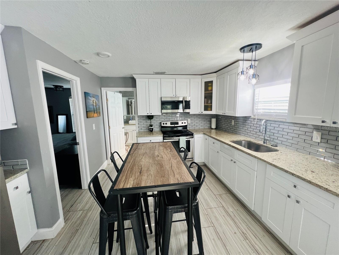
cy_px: 128
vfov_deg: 89.9
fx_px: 127
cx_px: 170
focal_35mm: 13
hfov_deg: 106.2
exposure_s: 1/120
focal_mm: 1.57
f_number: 1.8
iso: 125
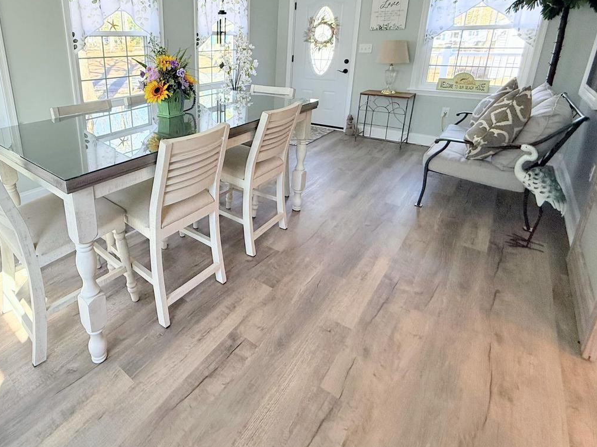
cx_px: 201
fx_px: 345
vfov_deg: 63.9
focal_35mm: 20
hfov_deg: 79.2
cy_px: 141
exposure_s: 1/99
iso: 160
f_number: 2.2
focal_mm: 2.22
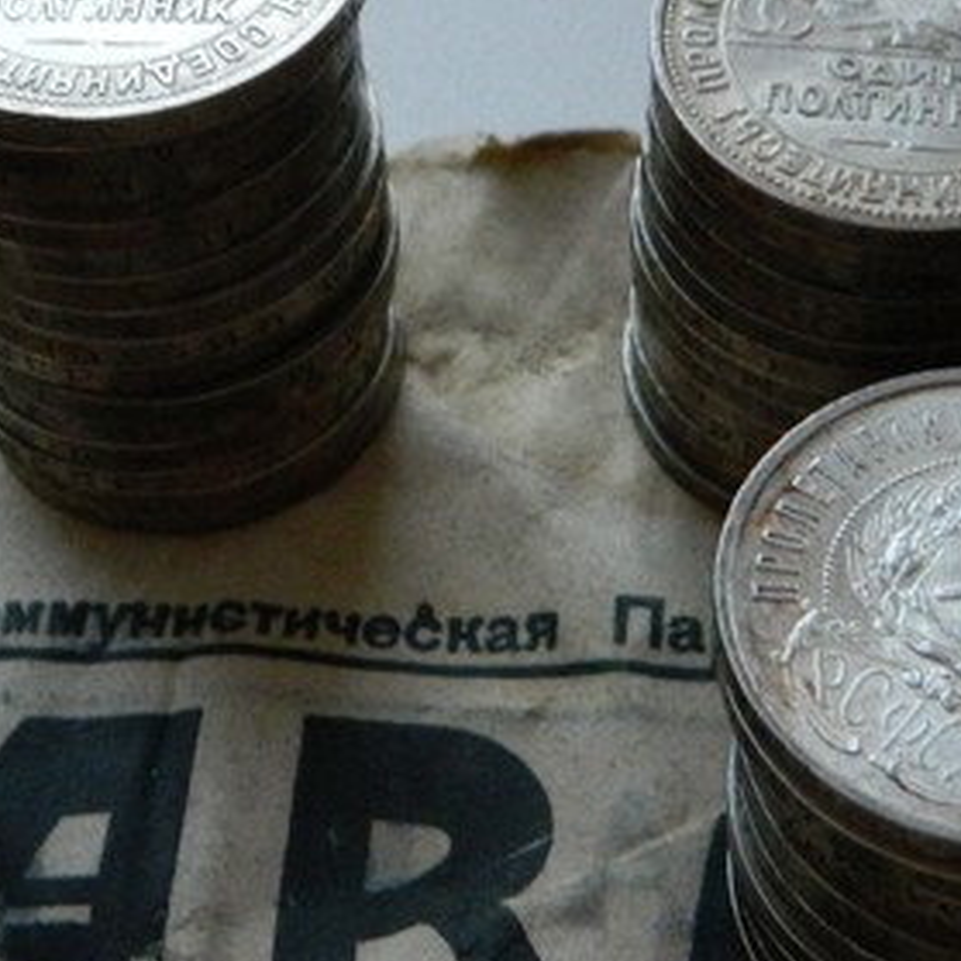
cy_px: 630
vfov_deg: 21.3
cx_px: 365
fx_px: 2544
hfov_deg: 21.3
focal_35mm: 81
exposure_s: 1/30
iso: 280
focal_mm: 4.5
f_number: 3.1
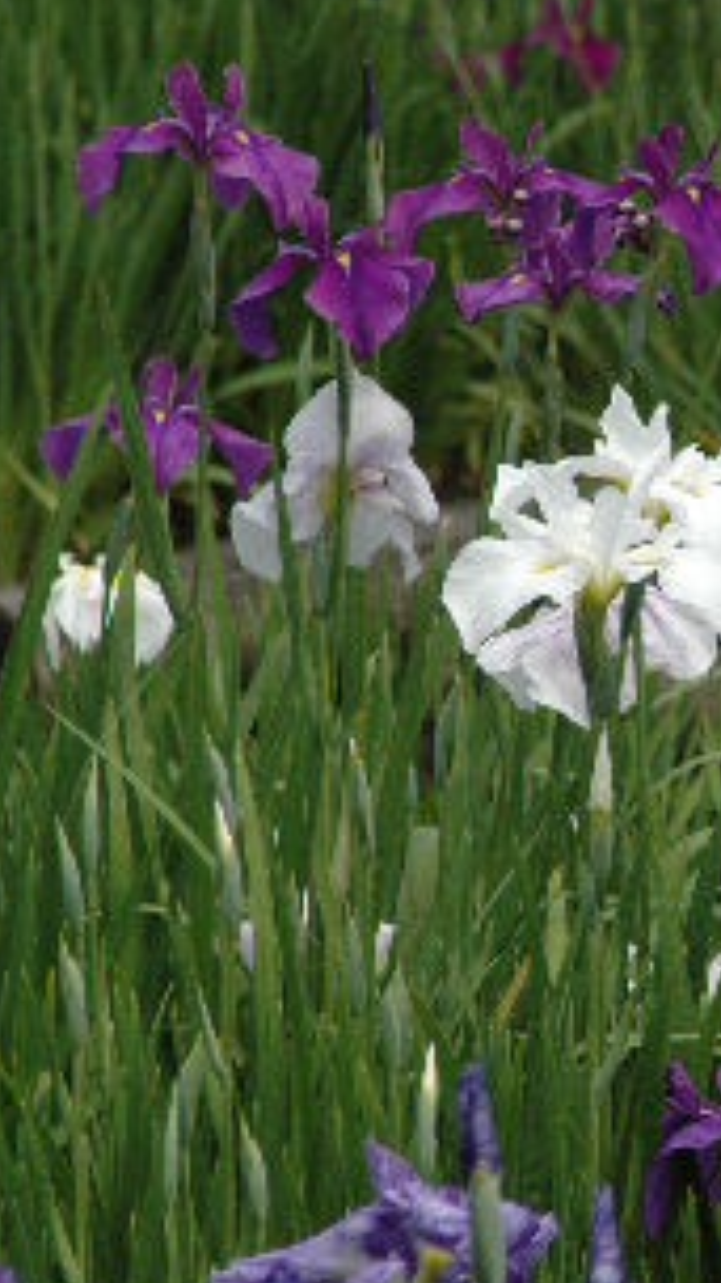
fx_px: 18999
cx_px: 816
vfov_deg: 3.9
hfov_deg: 2.2
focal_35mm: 559
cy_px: 582
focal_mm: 200
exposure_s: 1/1000
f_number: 9
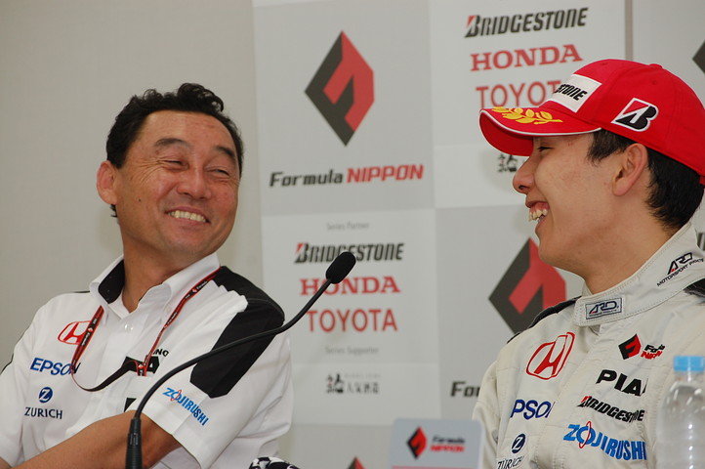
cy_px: 234
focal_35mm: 180
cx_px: 352
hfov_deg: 11.4
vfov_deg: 7.6
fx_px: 3522
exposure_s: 1/60
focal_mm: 120
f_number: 8
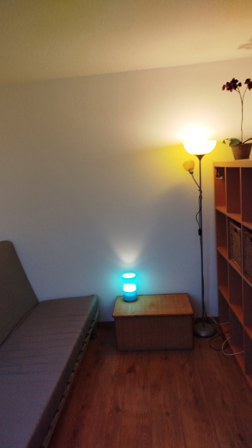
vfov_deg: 69.9
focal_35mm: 27
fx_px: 321
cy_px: 224
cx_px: 116
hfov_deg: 42.9
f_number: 1.7
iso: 160
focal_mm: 5.31
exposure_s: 1/33
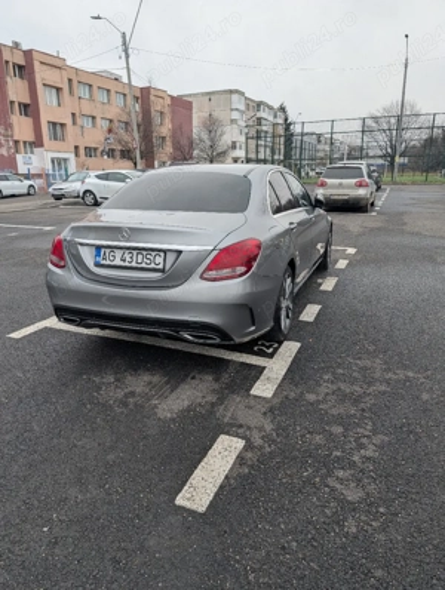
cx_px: 222
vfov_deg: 71.5
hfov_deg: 57.0
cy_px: 295
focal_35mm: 24
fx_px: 410
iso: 20
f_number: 1.68
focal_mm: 6.9
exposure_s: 1/667
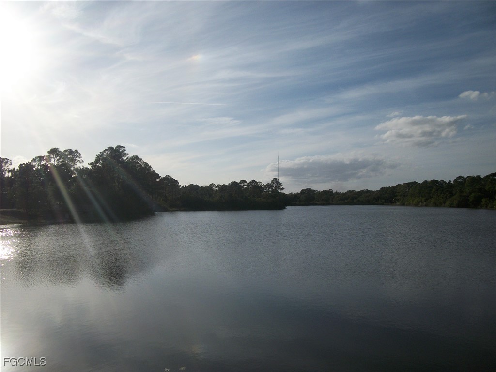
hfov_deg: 56.8
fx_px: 459
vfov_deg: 44.2
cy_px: 186
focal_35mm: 32
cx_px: 248
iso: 80
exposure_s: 1/800
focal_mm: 5.7
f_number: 8.8
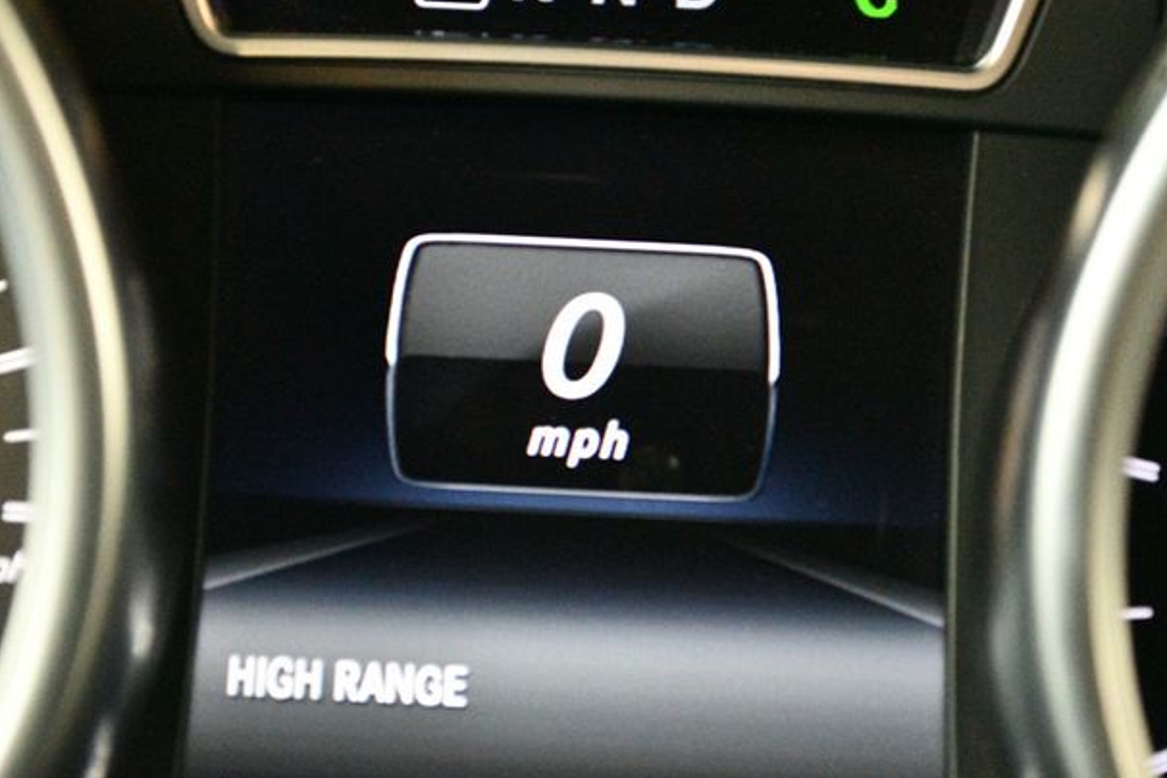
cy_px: 376
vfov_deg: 17.9
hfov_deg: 26.7
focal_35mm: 76
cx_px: 587
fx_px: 2463
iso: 12800
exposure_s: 1/20
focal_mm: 48
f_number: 5.3
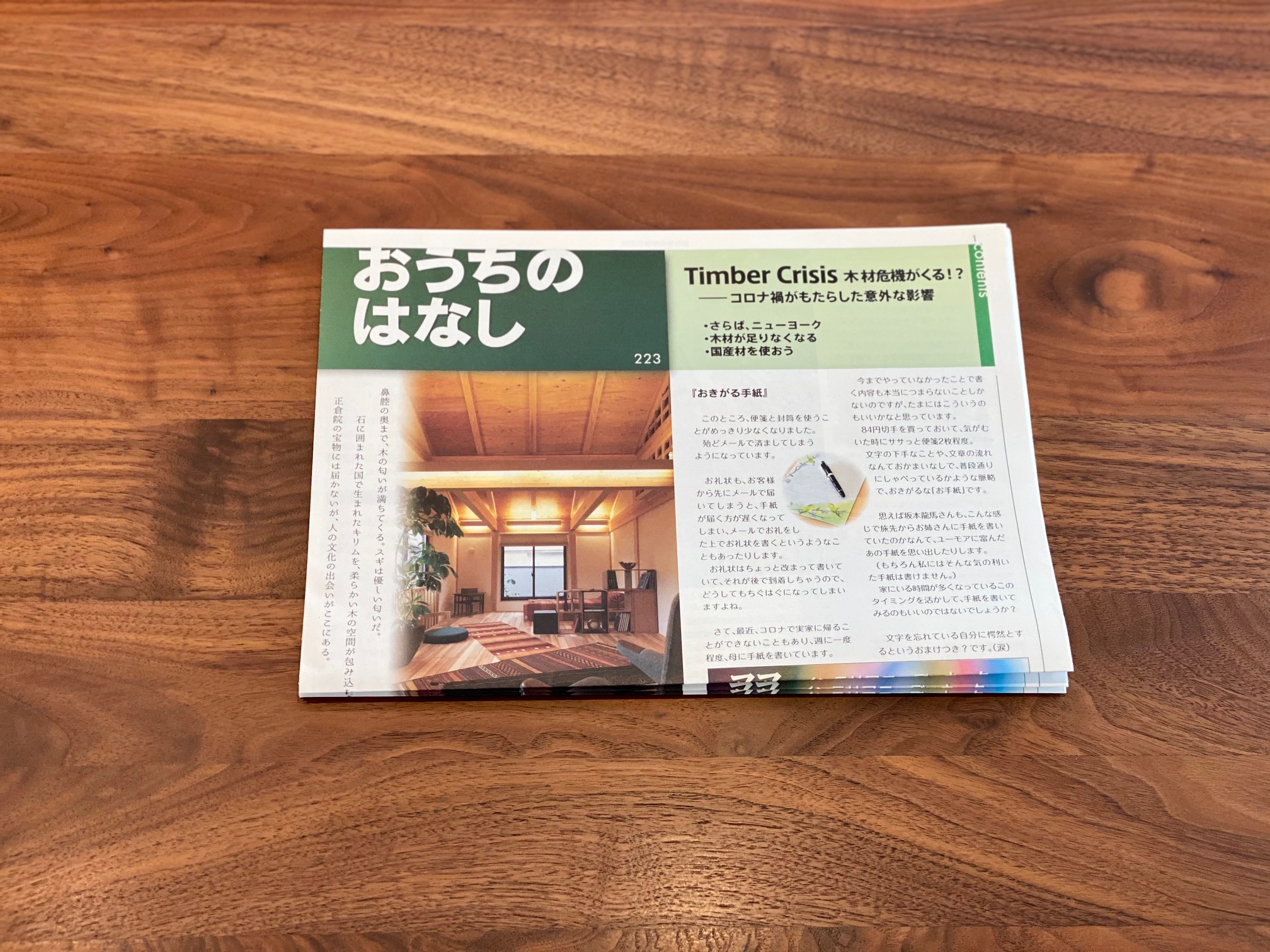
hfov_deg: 36.8
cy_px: 476
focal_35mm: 52
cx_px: 635
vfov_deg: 28.0
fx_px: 1908
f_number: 2
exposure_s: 1/122
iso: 80
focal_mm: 6
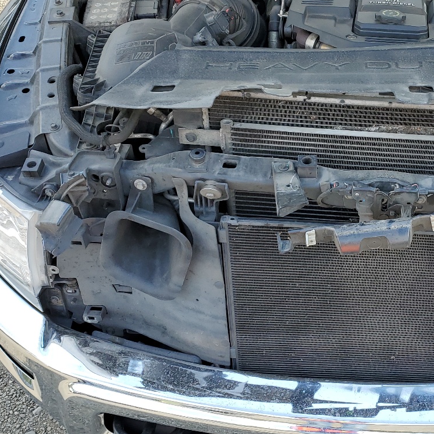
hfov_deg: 33.3
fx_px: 695
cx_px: 367
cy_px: 197
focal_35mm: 49
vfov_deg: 34.7
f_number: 1.5
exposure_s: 1/714
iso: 50
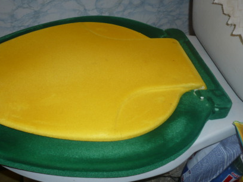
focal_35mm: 42
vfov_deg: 34.3
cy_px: 86
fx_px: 295
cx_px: 99
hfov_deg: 44.6
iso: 100
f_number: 2.8
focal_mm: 5.8
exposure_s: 1/30
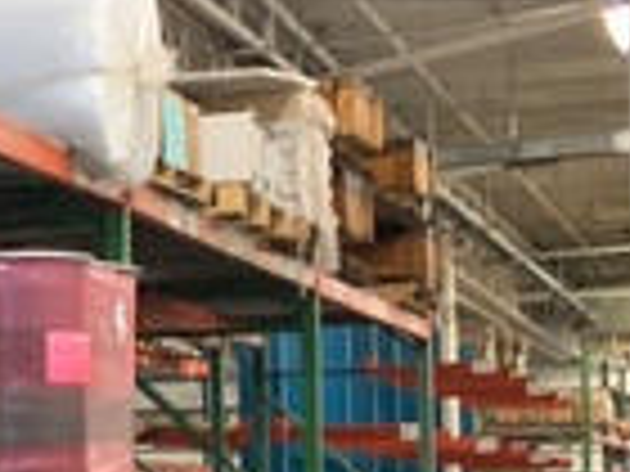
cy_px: 423
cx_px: -738
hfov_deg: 13.5
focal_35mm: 119
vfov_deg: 12.4
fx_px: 2166
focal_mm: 4.25
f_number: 1.8
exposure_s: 1/60
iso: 250
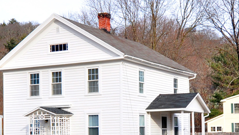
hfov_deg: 43.3
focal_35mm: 47
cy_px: 110
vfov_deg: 25.0
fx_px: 298
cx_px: 151
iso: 250
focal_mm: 20
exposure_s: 1/160
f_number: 8
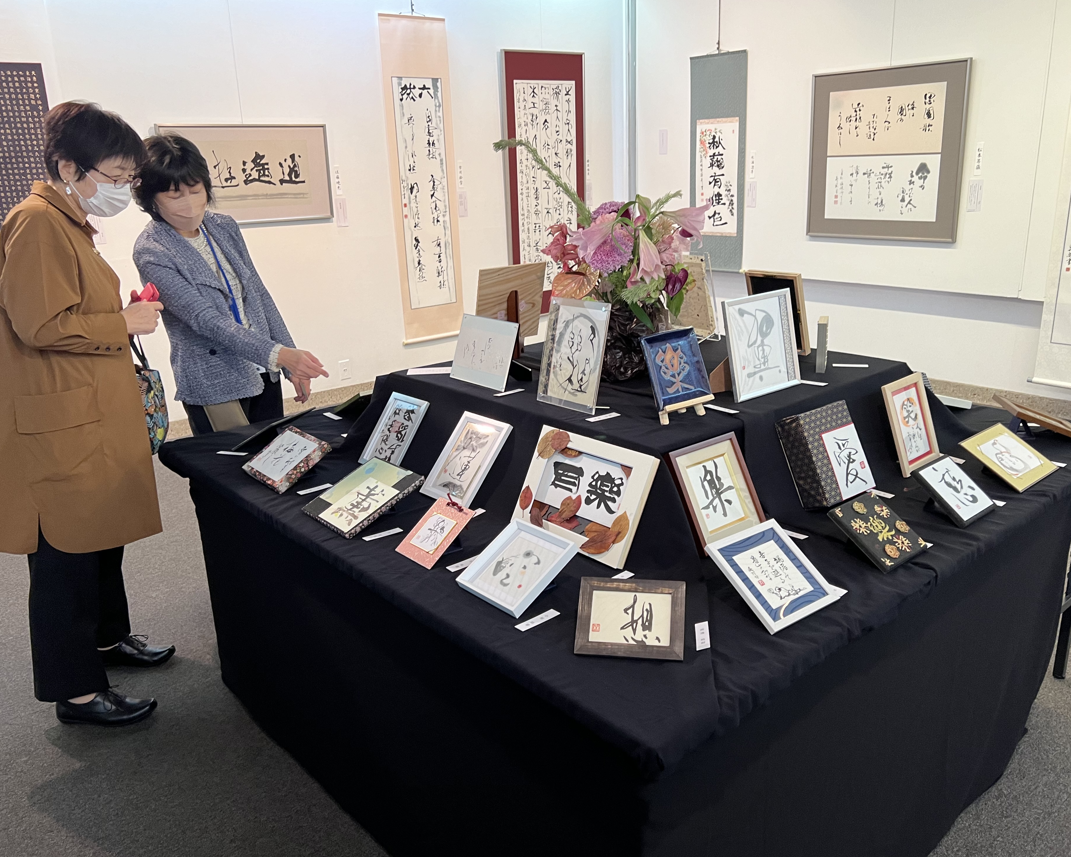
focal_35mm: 28
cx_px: 548
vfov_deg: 51.5
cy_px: 440
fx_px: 888
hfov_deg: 62.2
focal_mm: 5.7
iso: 125
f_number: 1.5
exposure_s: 1/50
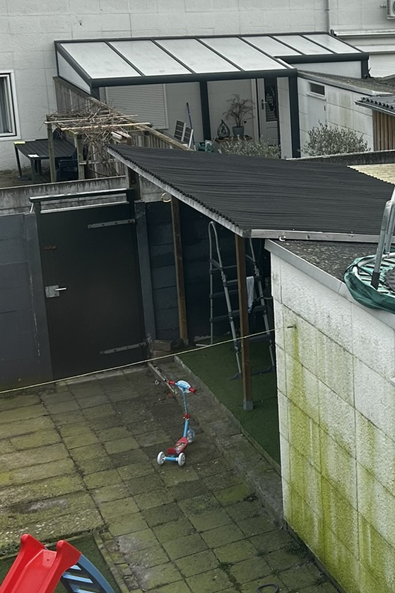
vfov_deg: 30.4
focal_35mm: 66
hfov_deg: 19.2
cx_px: 501
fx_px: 1087
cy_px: 231
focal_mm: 5.7
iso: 50
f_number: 1.5
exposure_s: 1/1621
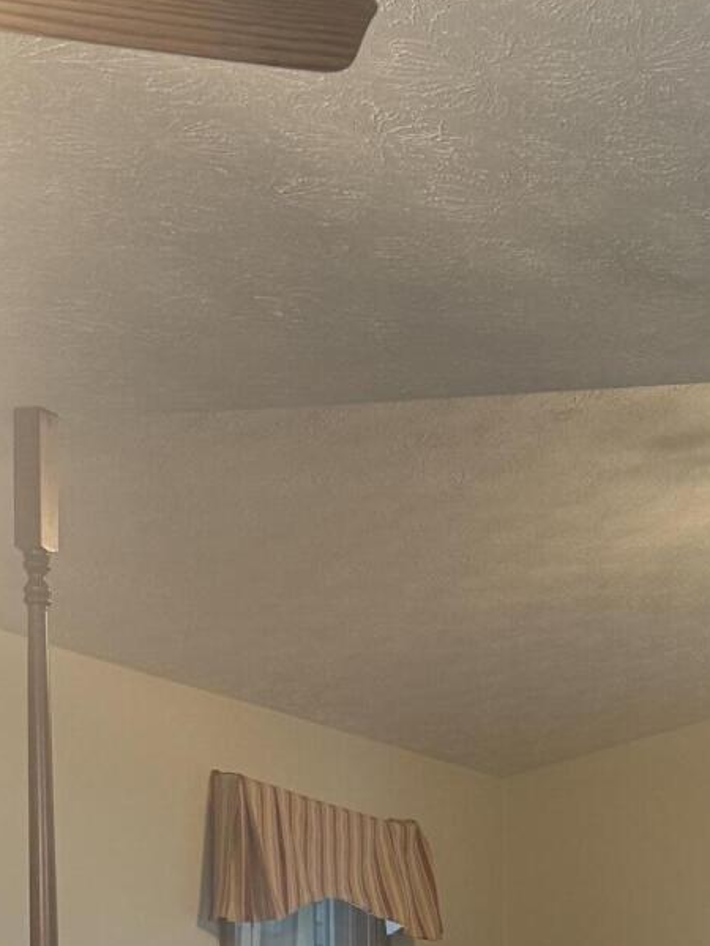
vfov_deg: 22.0
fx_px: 2188
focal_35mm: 80
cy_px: 1230
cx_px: 775
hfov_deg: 17.8
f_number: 1.78
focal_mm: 6.76
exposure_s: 1/60
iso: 200
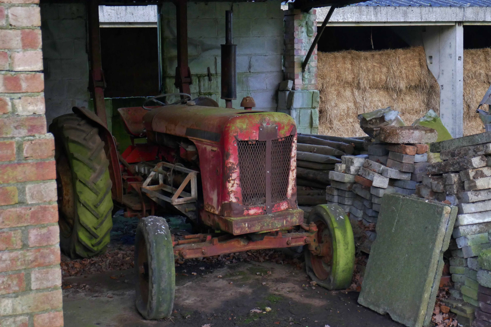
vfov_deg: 26.5
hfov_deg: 38.9
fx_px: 696
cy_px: 164
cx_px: 246
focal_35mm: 51
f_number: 4.1
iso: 1600
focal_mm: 18.6
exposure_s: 1/40
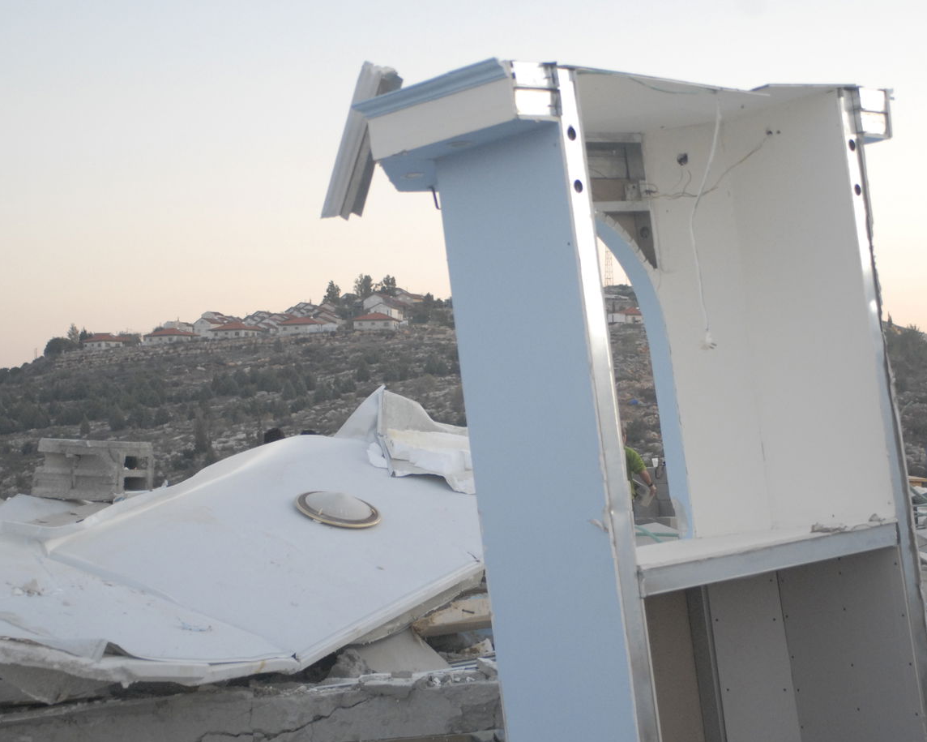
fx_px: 1893
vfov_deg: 22.2
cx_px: 540
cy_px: 367
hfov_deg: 27.5
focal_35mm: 69
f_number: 4.5
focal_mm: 40
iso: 1000
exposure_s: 1/200
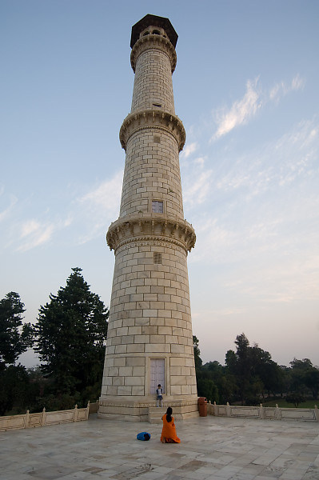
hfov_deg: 59.4
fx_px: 280
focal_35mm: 21
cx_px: 160
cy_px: 240
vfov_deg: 81.3
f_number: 4
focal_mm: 14
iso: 100
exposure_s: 1/80
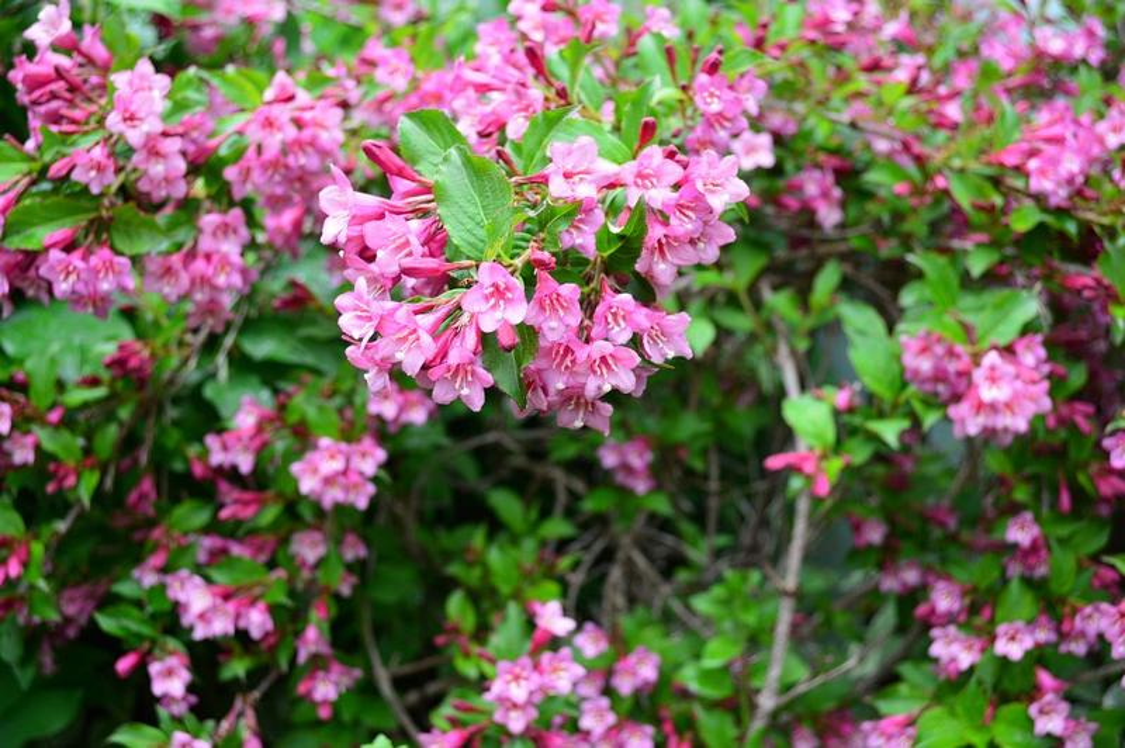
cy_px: 374
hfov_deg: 43.6
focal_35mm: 45
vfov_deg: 29.8
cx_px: 562
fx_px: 1405
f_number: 4.5
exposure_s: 1/40
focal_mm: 30
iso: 100
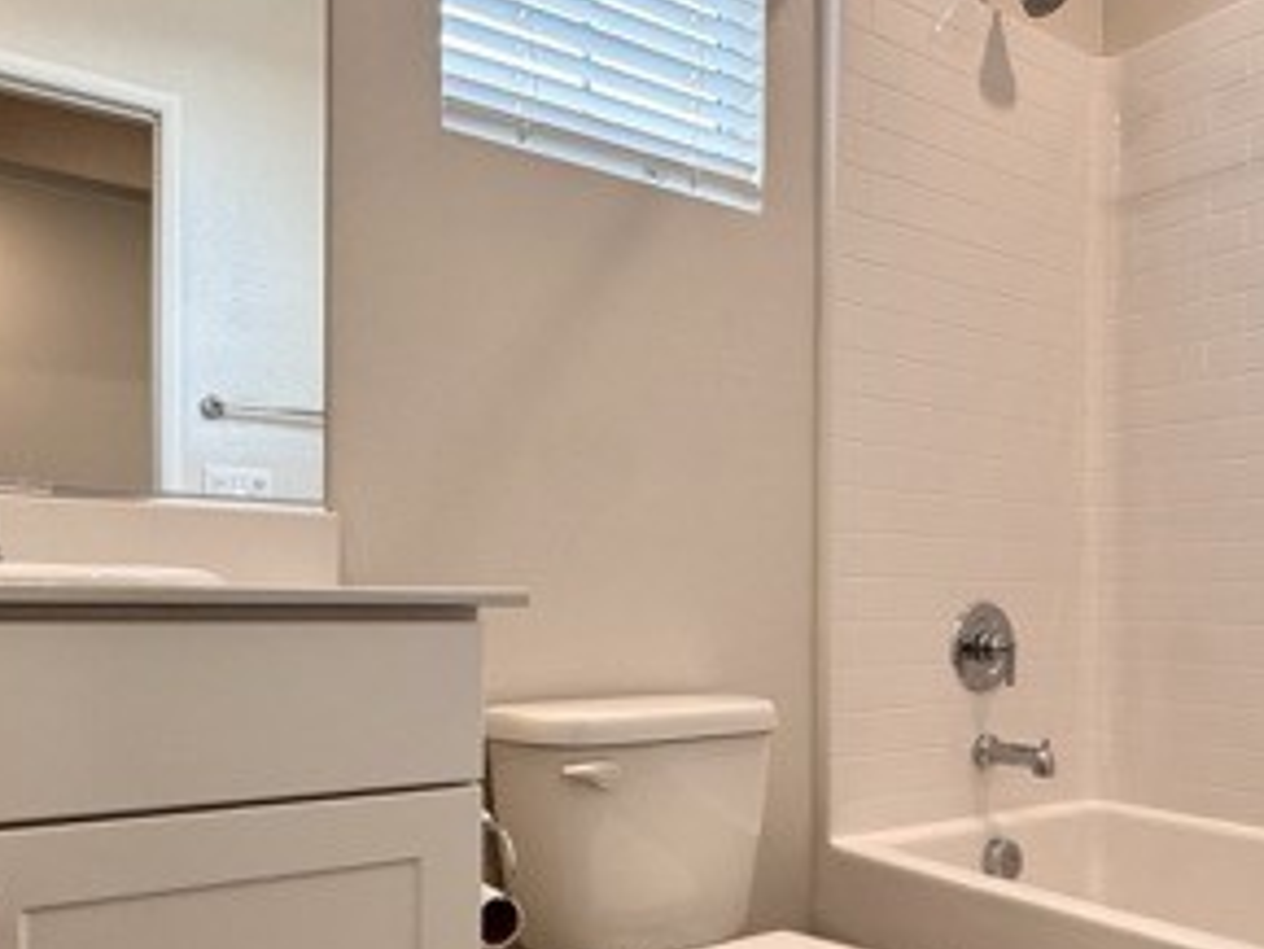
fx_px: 1132
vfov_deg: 44.9
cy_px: 625
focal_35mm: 31
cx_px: 722
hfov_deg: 58.1
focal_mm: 2.22
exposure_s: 1/120
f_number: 2.2
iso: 160
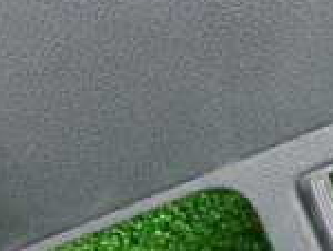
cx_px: 408
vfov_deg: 14.2
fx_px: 964
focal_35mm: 100
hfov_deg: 18.5
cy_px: -84
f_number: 2
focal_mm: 4.5
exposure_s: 1/60
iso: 200
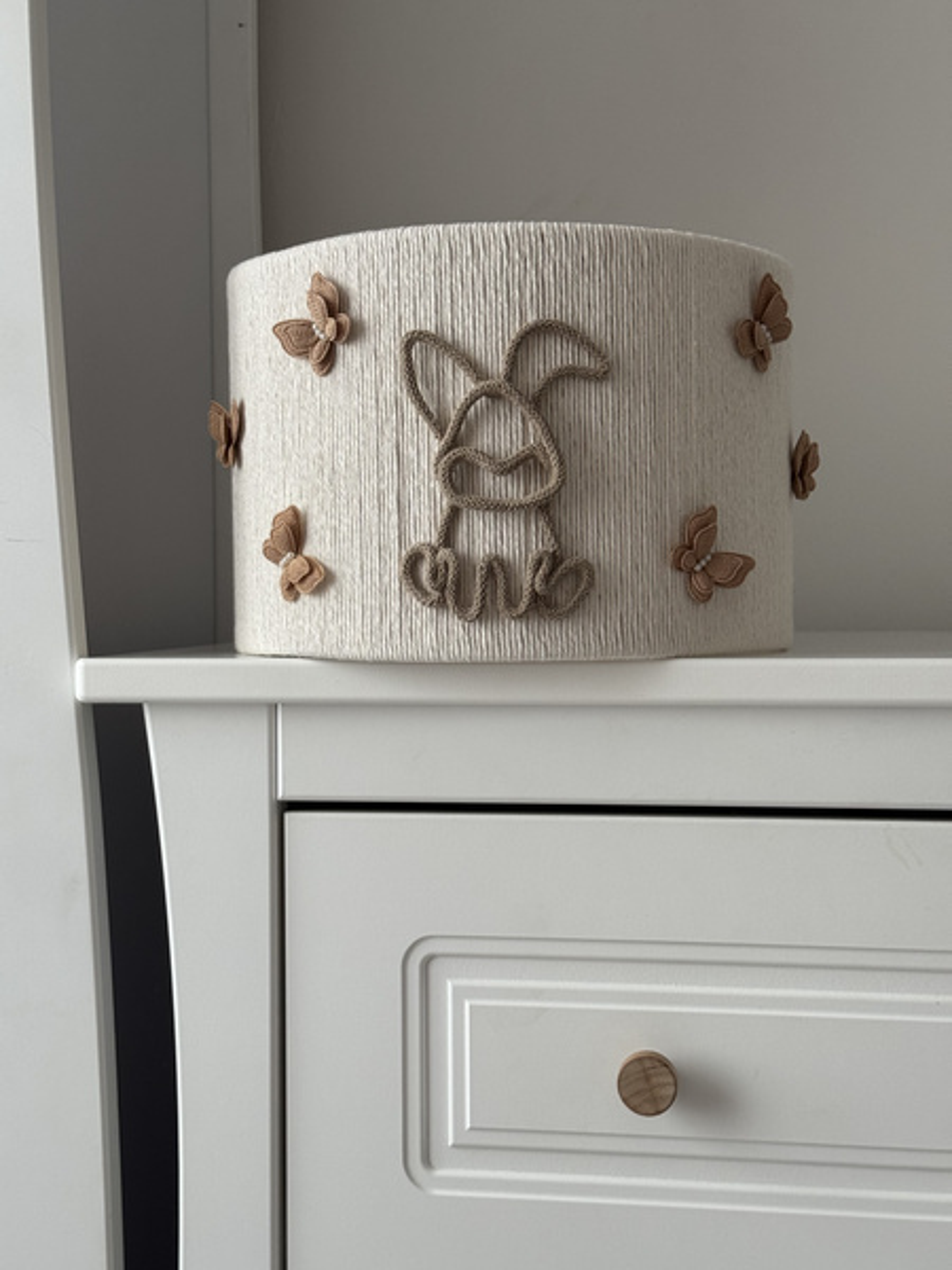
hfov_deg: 30.3
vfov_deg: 39.7
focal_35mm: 48
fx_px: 1760
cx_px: 476
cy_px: 635
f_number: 1.78
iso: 100
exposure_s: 1/60
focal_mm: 6.76
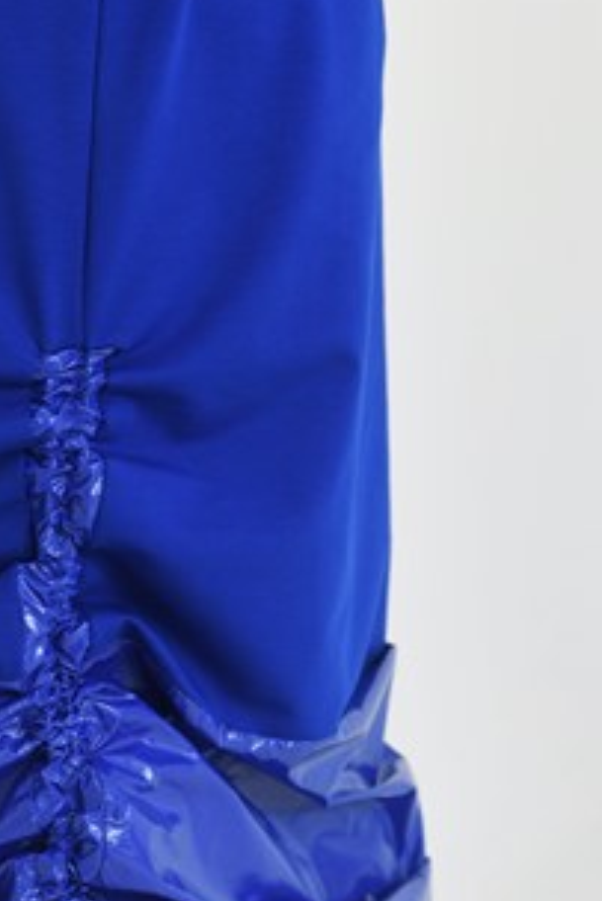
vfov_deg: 22.2
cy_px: 777
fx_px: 2255
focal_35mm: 90
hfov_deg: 15.1
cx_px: 80
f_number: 5.6
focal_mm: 48
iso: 100
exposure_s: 1/125
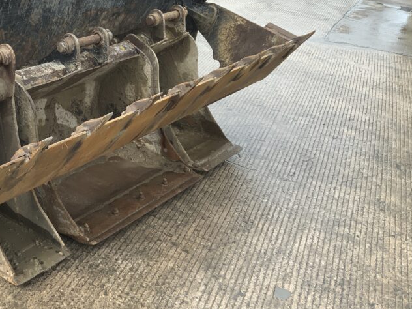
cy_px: 118
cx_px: 104
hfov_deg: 39.4
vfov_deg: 30.8
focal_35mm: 47
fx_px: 559
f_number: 1.8
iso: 16
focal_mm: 3
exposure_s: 1/212
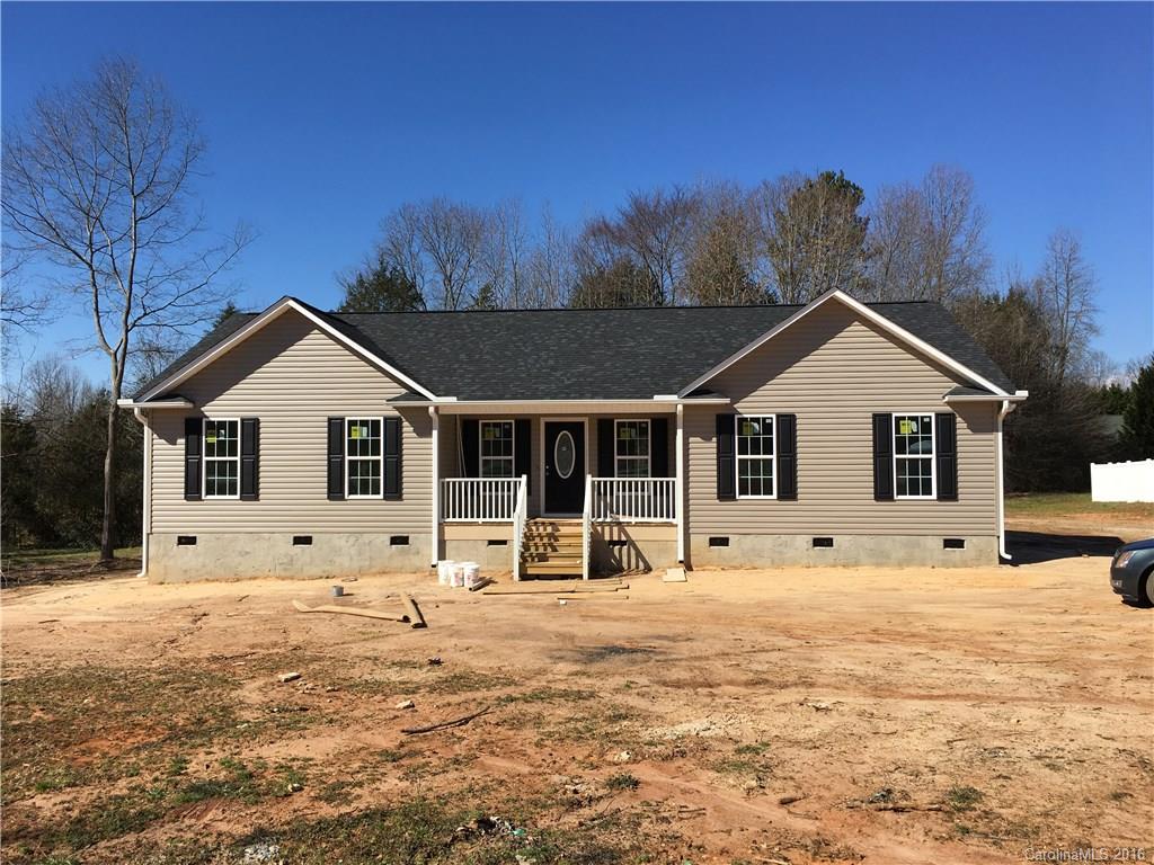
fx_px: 967
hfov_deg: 61.7
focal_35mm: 29
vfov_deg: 48.2
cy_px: 432
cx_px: 577
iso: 25
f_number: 2.2
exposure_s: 1/1789
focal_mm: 4.15
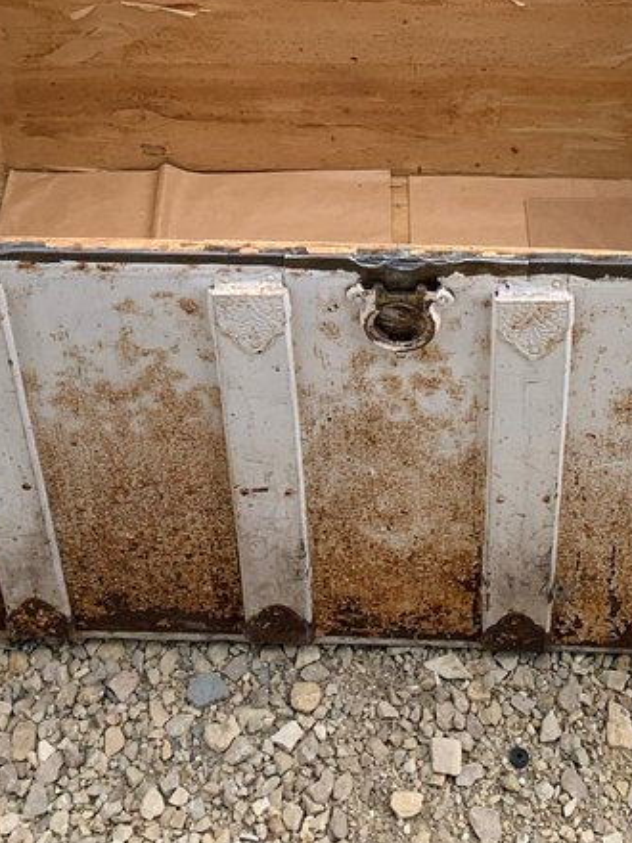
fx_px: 1631
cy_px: -177
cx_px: 305
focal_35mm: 67
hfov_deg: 21.9
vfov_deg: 25.8
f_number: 1.8
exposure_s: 1/1299
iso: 25
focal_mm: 4.25
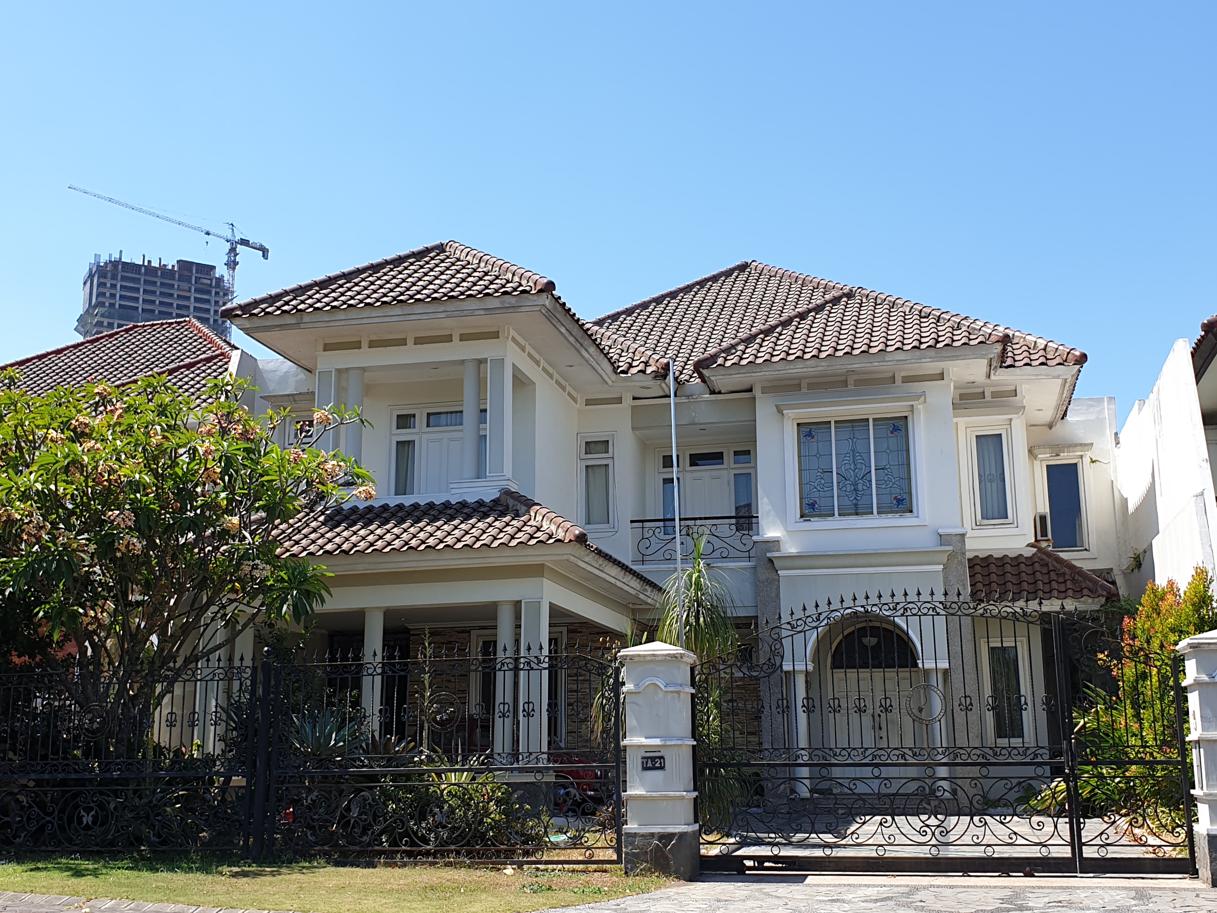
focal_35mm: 26
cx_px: 608
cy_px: 456
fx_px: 914
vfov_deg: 53.1
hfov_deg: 67.3
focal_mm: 4.3
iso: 50
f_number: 2.4
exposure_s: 1/894
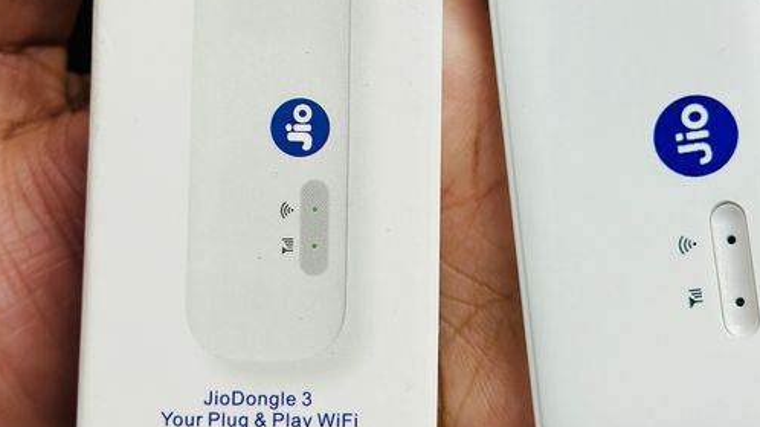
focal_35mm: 84
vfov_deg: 14.4
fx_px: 1693
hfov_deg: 25.3
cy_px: 127
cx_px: 443
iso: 125
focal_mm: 6.86
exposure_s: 1/111
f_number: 1.78
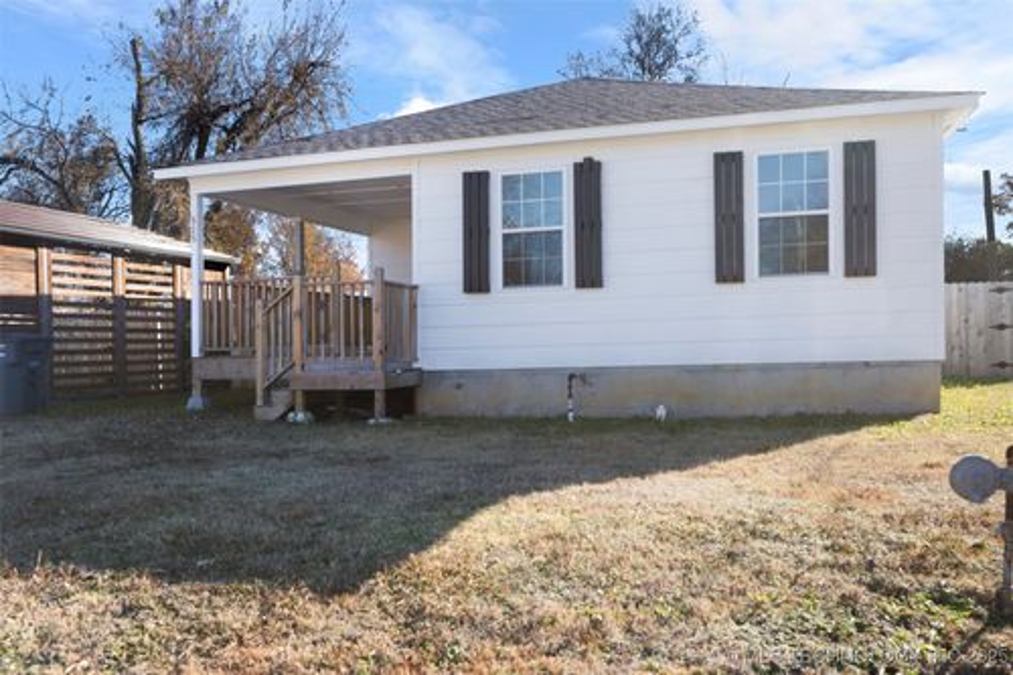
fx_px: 872
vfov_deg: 42.3
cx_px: 506
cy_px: 338
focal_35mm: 31
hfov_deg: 60.3
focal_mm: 31
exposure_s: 1/40
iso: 160
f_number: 9
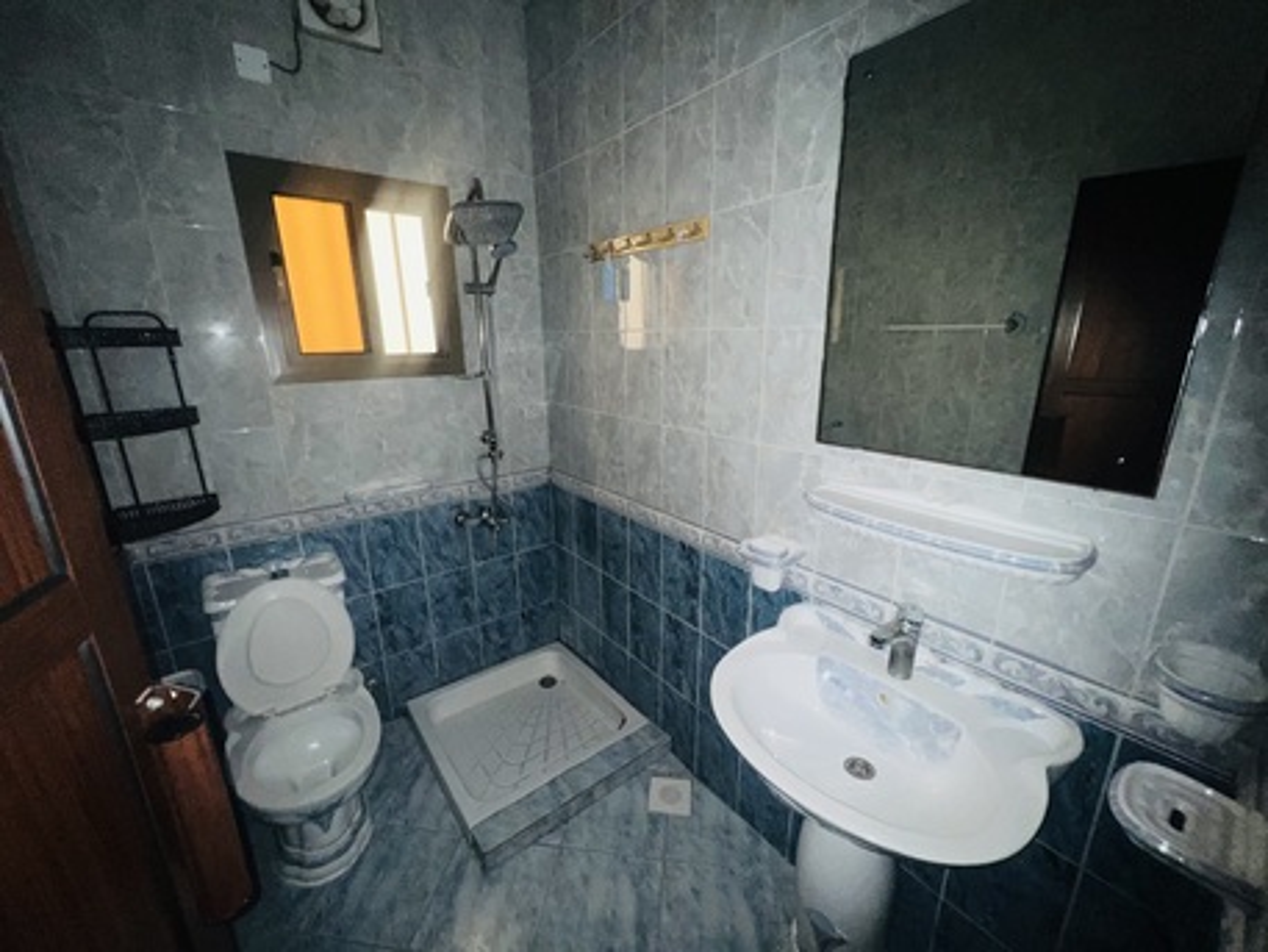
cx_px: 634
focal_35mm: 13
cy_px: 476
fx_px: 476
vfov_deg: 89.9
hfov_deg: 106.2
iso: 64
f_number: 1.8
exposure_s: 1/38
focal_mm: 1.57
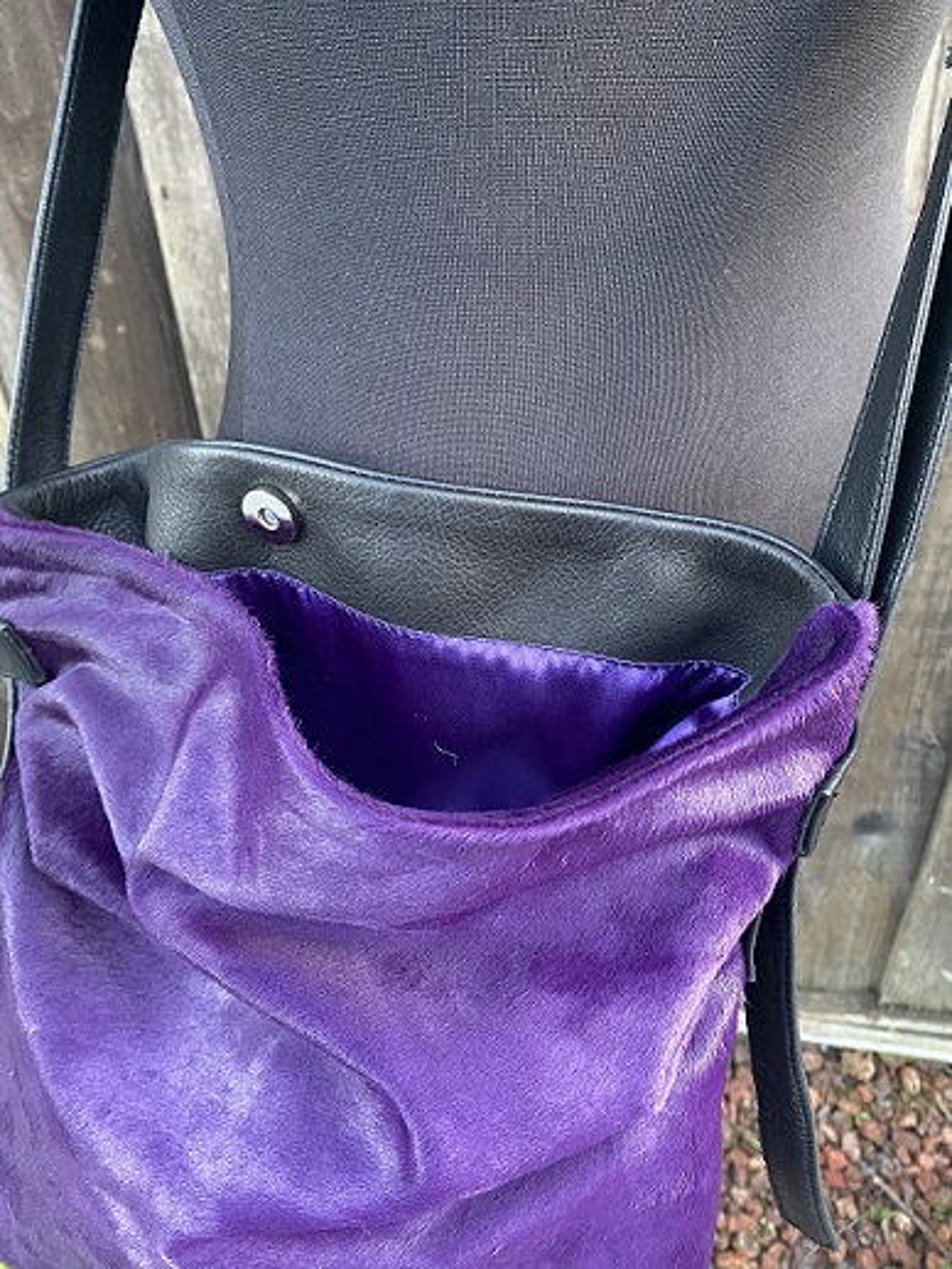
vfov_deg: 67.3
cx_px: 476
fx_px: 953
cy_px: 634
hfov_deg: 53.1
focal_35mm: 26
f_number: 1.8
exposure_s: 1/60
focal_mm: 4.25
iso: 250
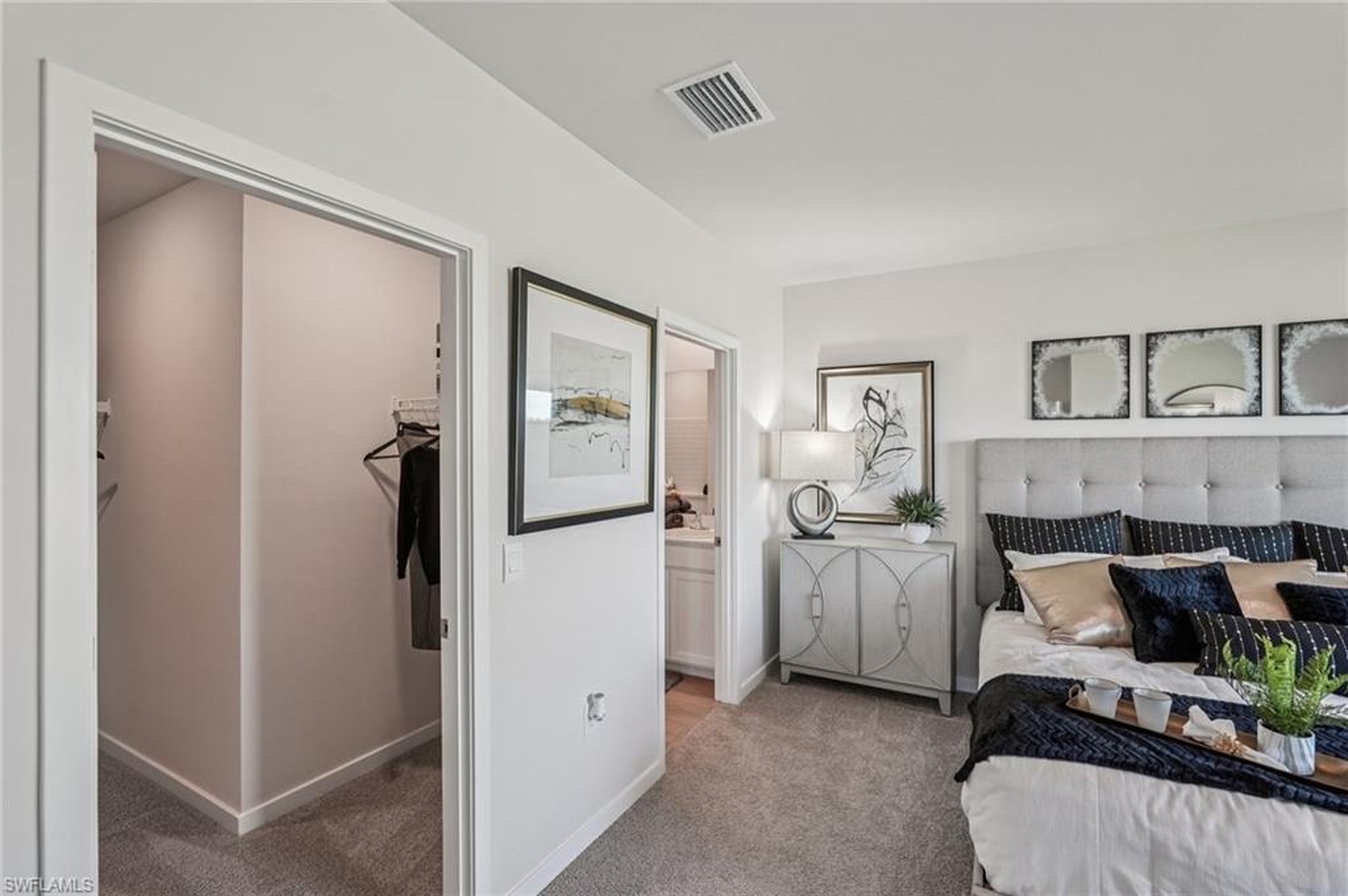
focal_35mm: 16
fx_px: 599
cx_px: 674
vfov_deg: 73.7
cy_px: 448
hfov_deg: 96.8
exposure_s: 1/30
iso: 400
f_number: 8
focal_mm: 16
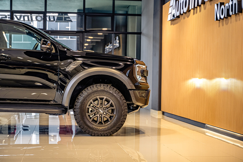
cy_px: 81
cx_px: 122
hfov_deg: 27.0
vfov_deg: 18.2
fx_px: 506
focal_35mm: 75
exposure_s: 1/160
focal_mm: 75
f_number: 2.8
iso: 800
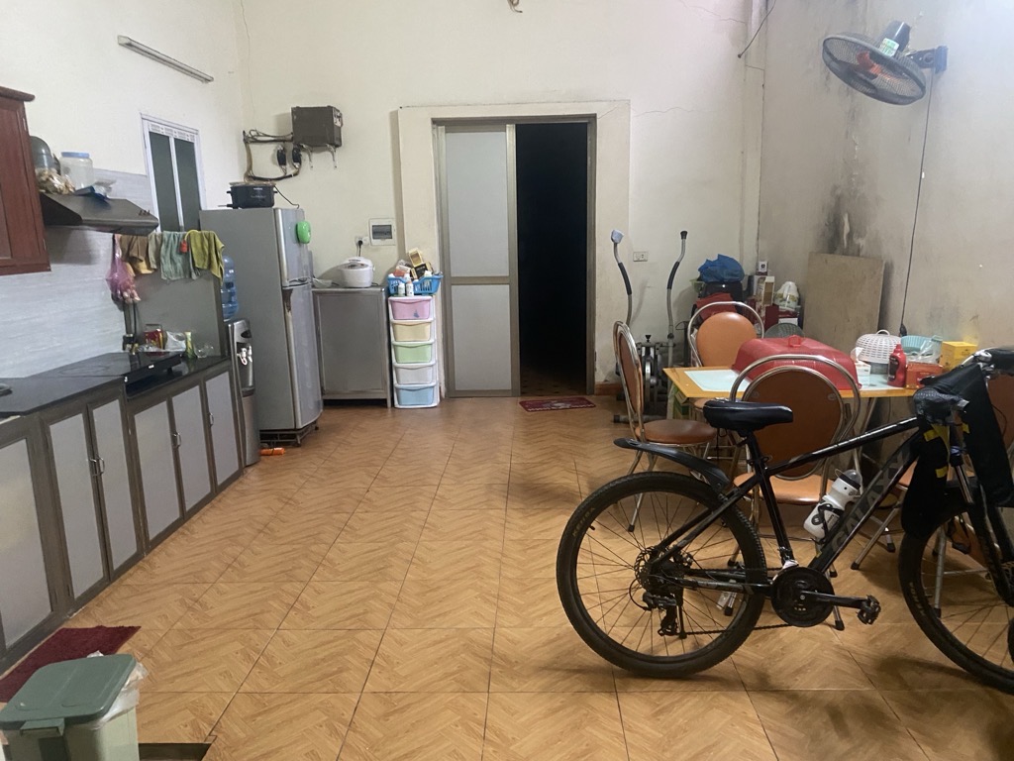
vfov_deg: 53.1
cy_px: 380
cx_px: 507
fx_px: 762
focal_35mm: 26
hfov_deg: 67.3
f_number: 1.8
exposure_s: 1/25
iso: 400
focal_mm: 4.25
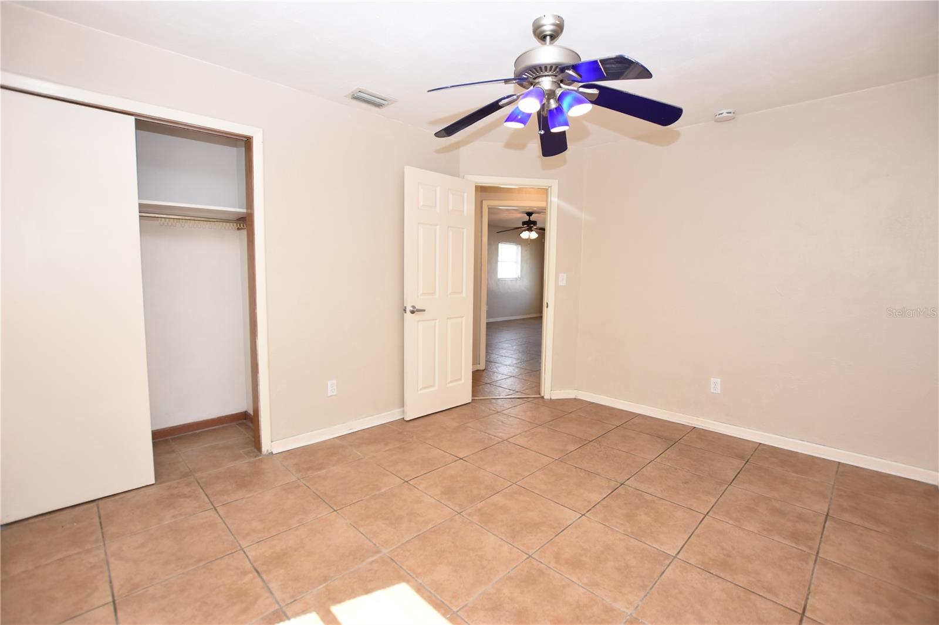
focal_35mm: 15
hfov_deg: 100.4
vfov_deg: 77.3
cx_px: 470
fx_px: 391
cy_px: 312
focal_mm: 10
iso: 250
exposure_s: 1/60
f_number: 4
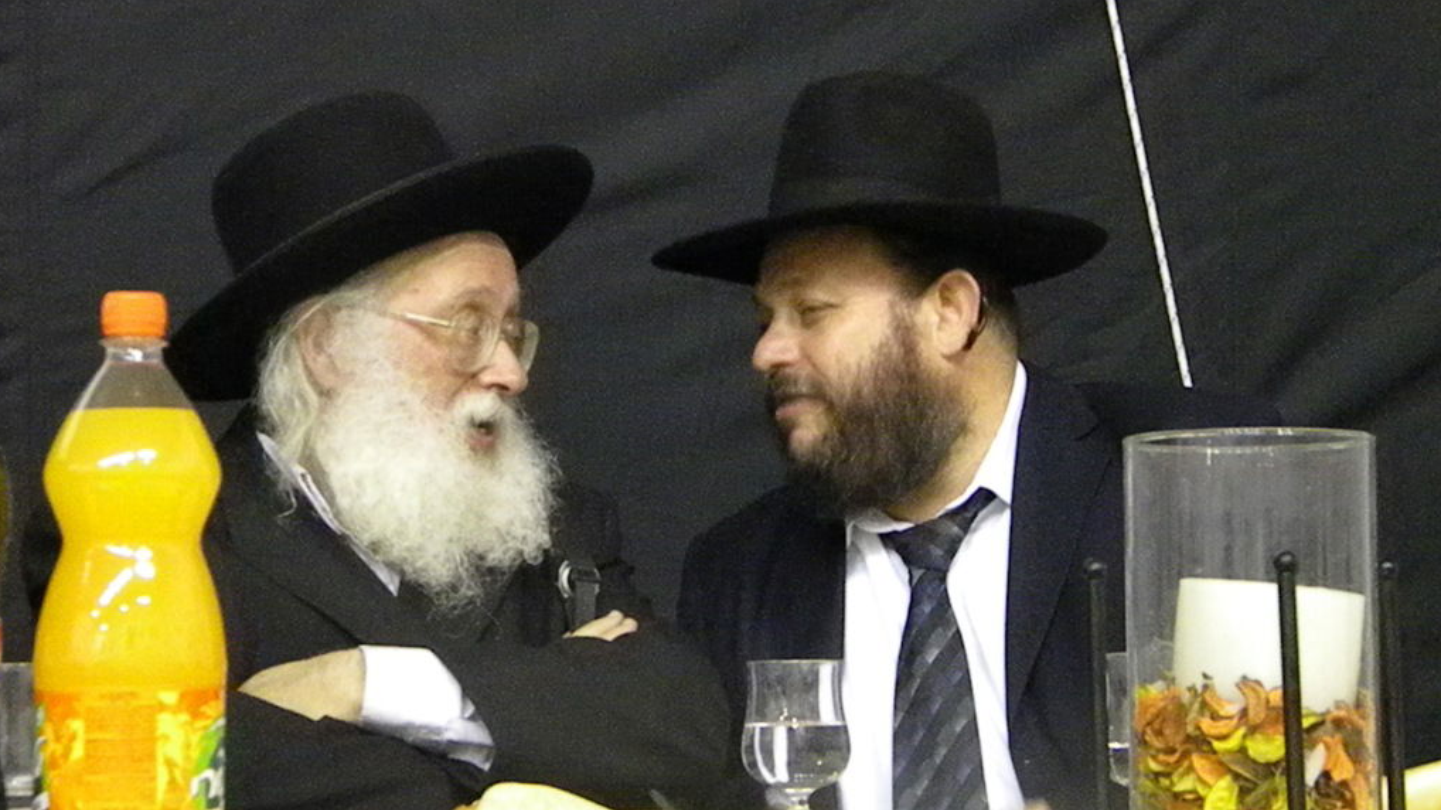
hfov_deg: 23.4
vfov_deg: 13.3
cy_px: 449
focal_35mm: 91
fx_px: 3476
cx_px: 719
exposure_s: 1/47.3
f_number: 4.5
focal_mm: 15.1
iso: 3200
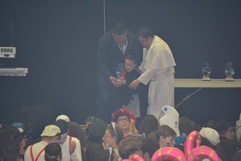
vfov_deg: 5.2
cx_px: 120
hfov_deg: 7.8
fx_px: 1757
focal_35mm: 262
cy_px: 80
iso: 3200
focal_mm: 175
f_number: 5.3
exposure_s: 1/60
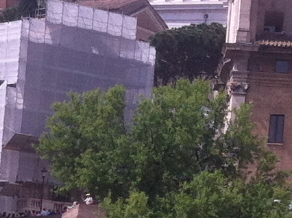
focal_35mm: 213
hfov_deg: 9.2
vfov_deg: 6.9
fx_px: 1794
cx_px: -77
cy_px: 326
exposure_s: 1/1304
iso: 80
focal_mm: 3.85
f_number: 2.8
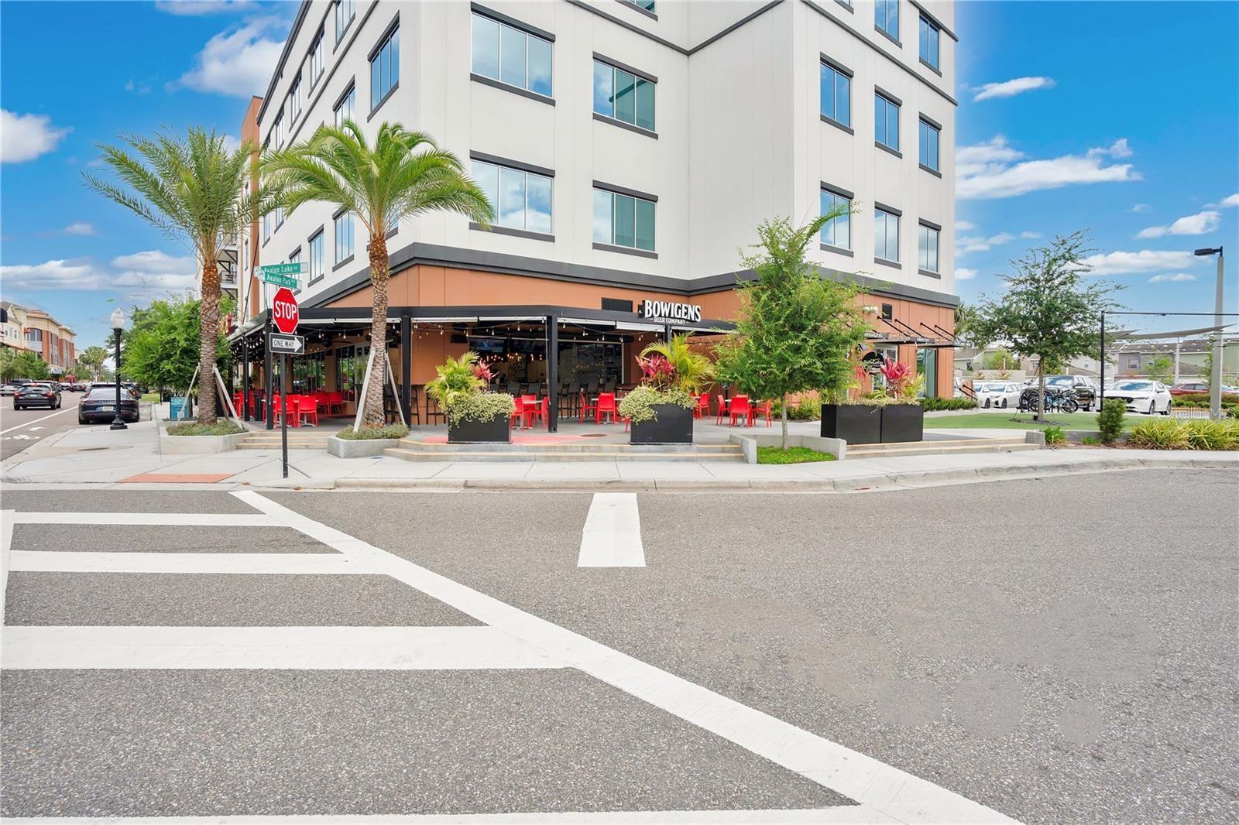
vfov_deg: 73.7
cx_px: 620
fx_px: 551
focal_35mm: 16
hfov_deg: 96.7
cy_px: 412
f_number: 9
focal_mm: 16
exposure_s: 1/125
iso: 100
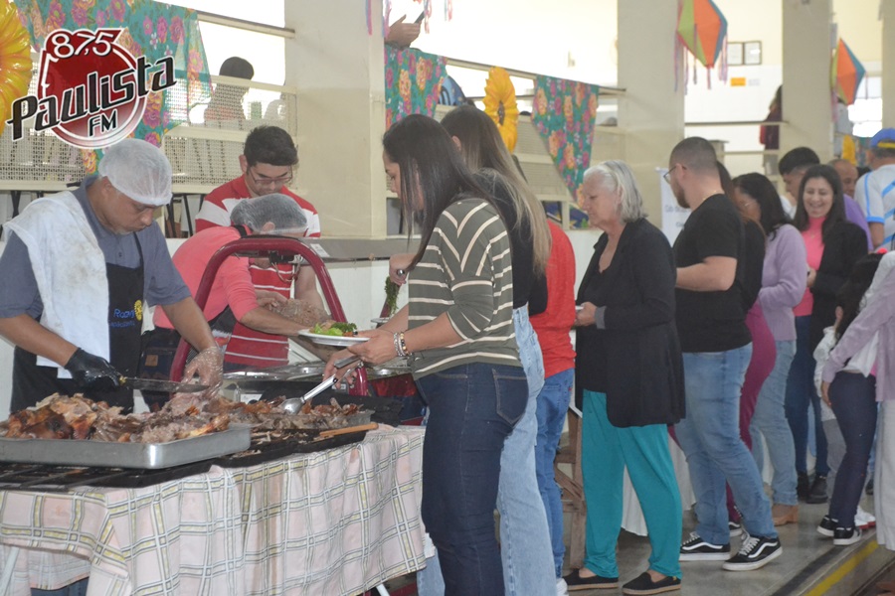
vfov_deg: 16.6
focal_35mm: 82
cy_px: 298
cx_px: 448
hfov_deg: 24.6
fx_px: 2051
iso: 3200
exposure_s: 1/60
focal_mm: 55
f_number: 5.6
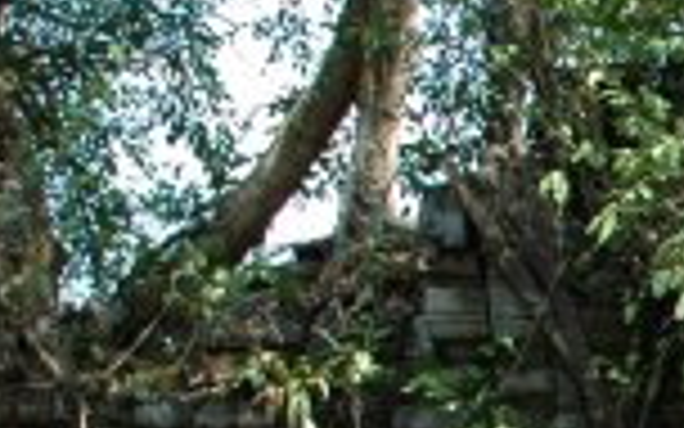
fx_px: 2423
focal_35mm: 130
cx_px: 1296
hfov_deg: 14.0
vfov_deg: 9.2
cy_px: 982
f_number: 6.3
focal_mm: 18
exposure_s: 1/125
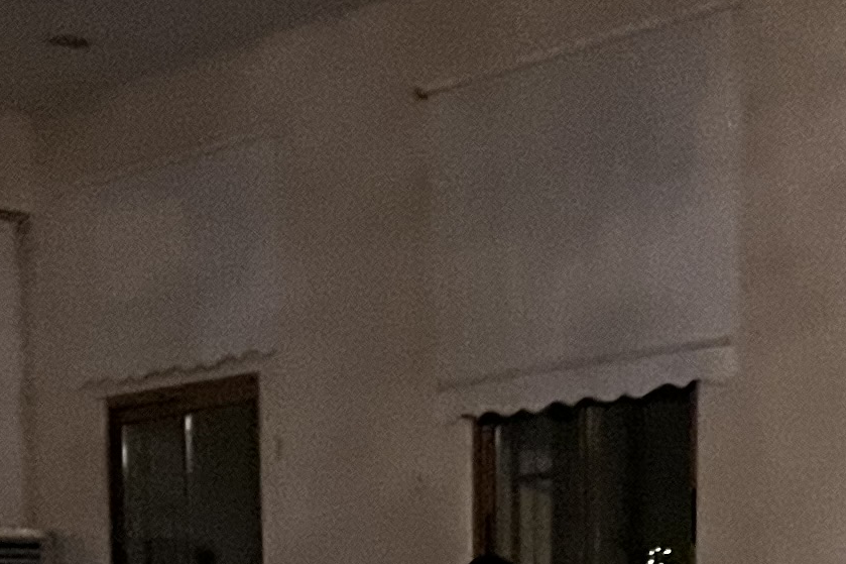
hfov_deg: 15.6
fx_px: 3054
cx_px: 746
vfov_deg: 9.6
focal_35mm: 130
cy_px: 1224
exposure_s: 1/25
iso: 640
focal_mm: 5.1
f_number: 1.6
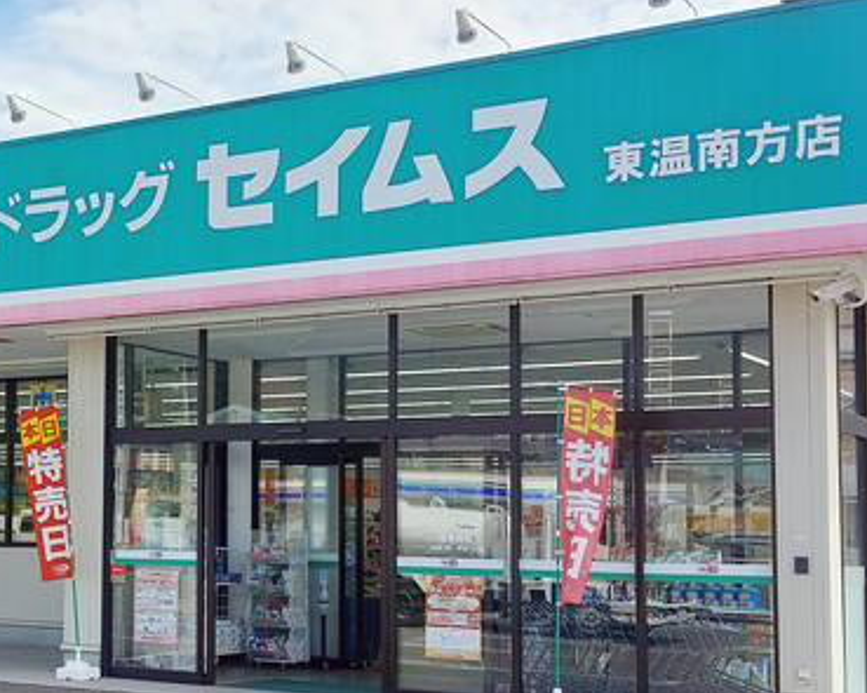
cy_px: 411
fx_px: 1565
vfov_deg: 24.9
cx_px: 103
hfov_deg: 29.8
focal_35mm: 61
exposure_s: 1/541
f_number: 1.8
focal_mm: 5.23
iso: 25
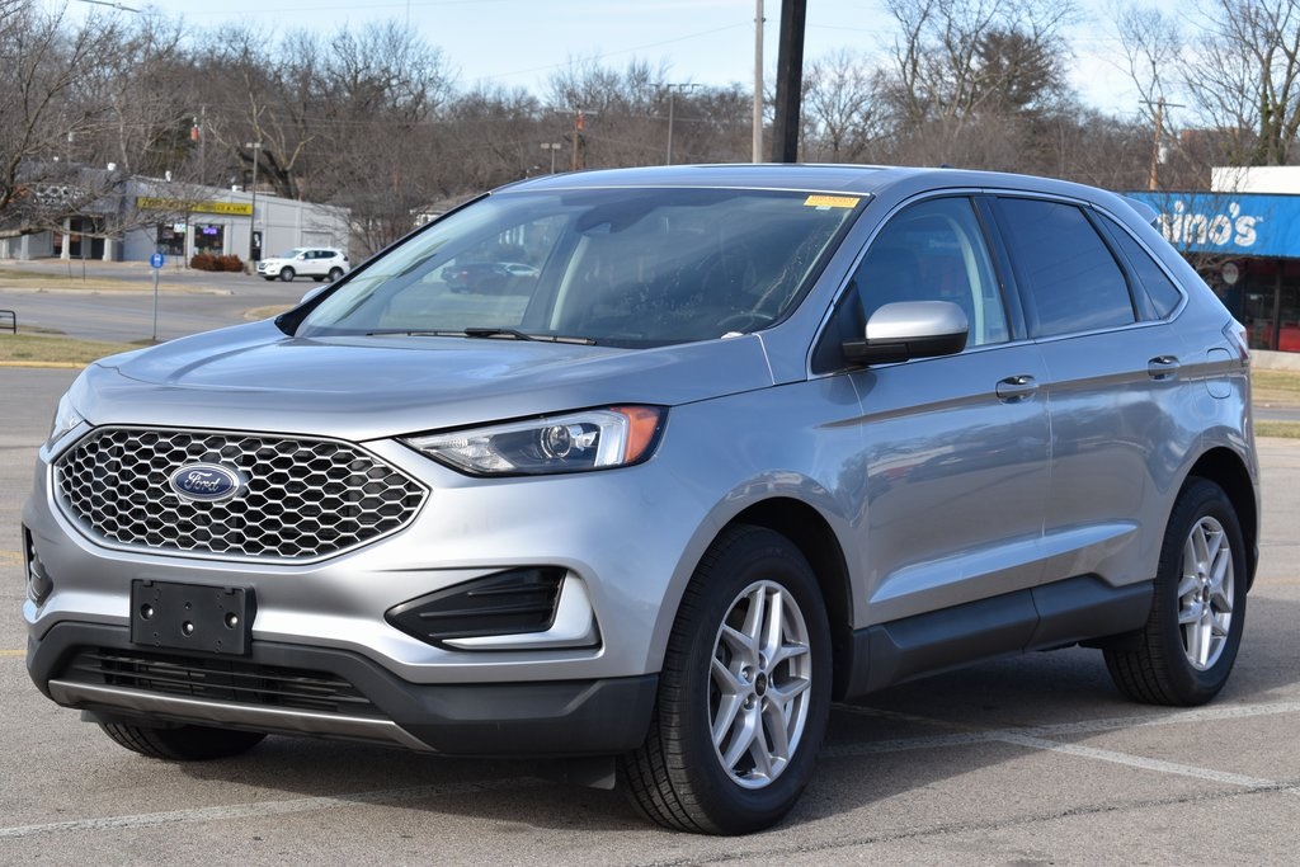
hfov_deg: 26.0
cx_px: 650
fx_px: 2817
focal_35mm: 78
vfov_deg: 17.5
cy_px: 434
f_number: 7.1
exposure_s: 1/320
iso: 200
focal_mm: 52
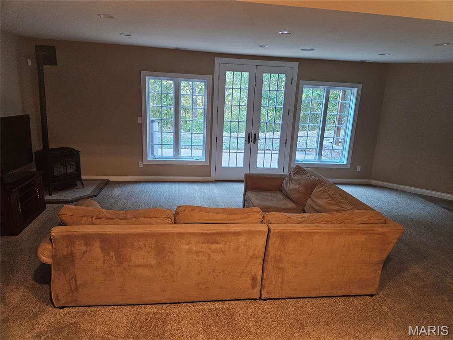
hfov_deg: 73.9
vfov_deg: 58.9
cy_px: 170
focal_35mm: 23
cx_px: 226
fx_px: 301
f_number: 1.8
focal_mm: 5.4
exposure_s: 1/120
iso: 800
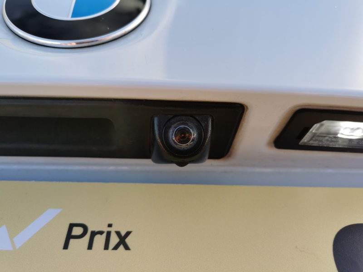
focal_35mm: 27
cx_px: 182
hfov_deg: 65.3
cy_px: 136
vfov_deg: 51.4
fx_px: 283
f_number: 1.8
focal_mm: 5.58
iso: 50
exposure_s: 1/485
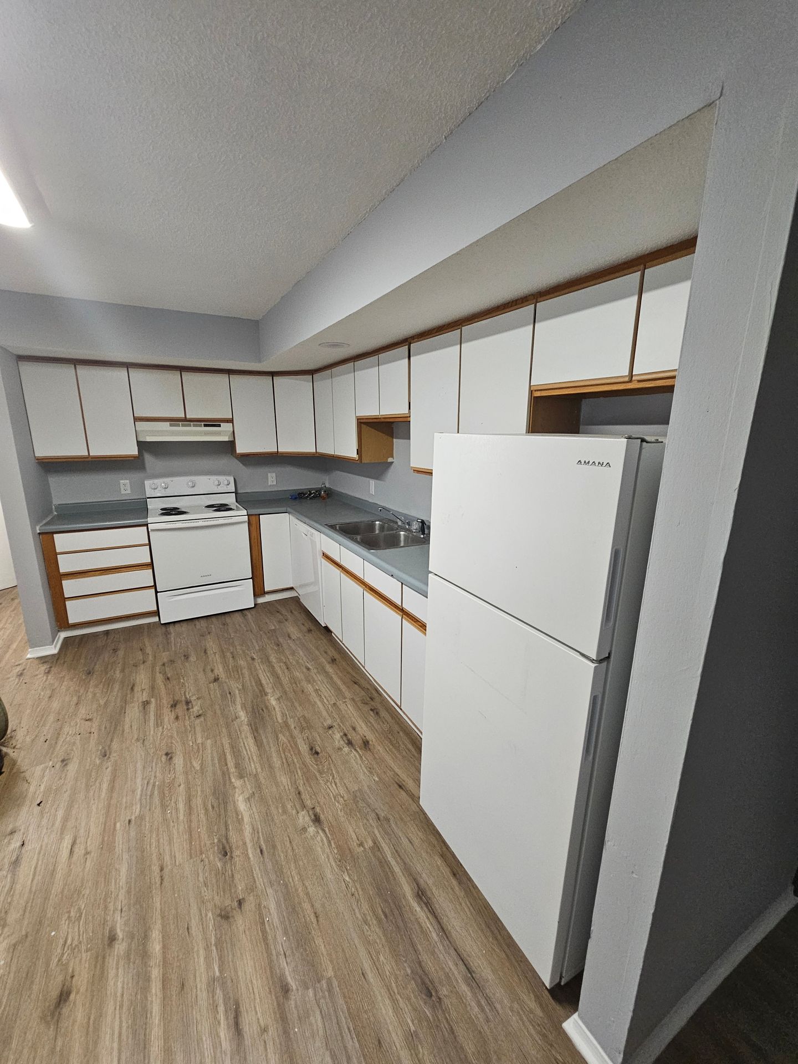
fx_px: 400
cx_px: 399
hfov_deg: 89.9
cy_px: 532
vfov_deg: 106.2
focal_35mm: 13
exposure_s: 1/60
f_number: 2.2
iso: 400
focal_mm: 2.2
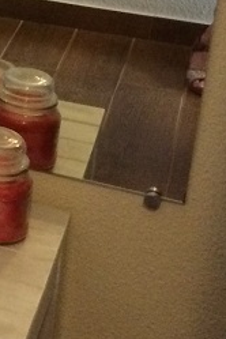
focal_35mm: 124
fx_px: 1168
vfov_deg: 15.8
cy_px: -91
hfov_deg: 9.3
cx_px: -398
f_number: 2.2
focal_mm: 4.15
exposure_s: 1/25
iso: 320
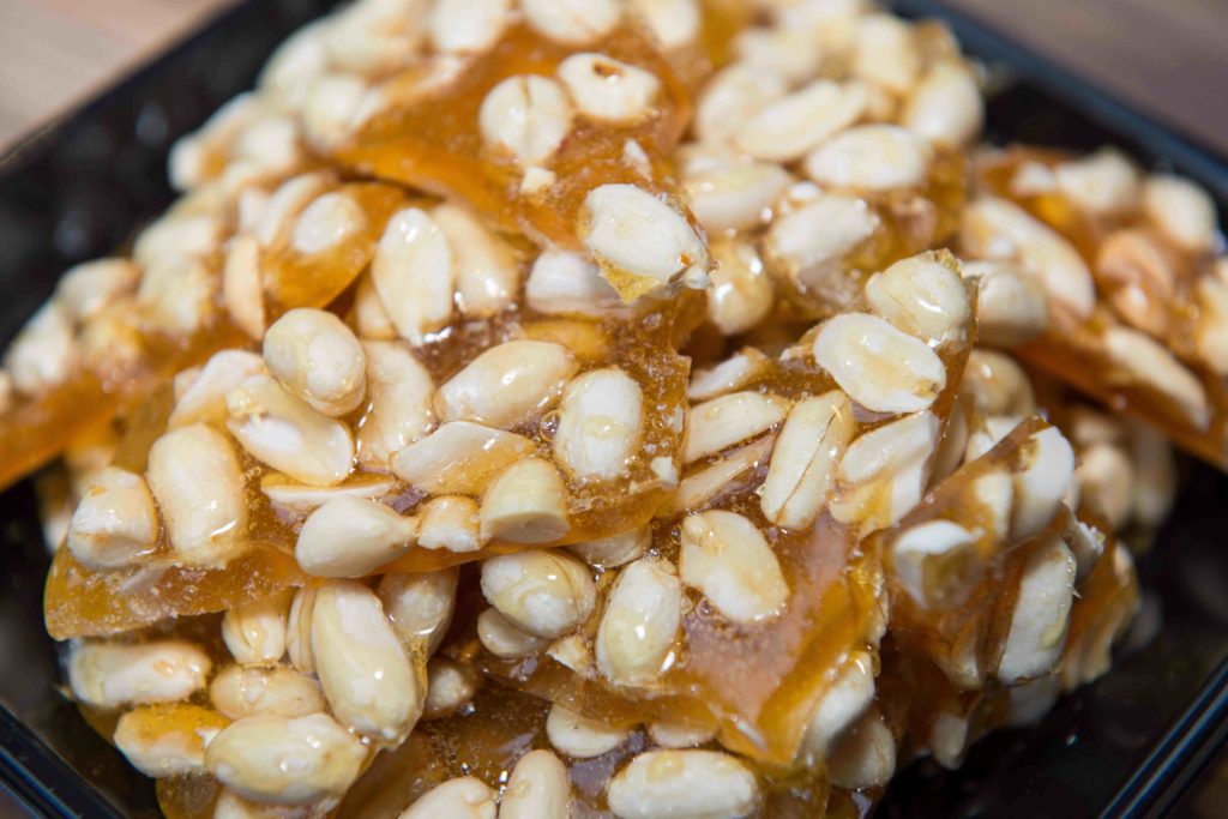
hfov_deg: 30.5
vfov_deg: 20.6
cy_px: 410
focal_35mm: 66
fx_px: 2251
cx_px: 614
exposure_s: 1/125
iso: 400
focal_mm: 66
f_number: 4.5
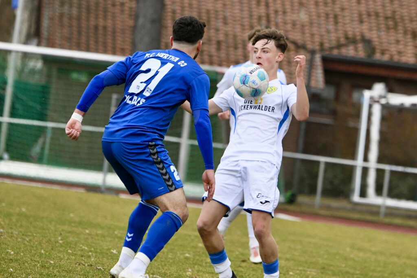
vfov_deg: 3.8
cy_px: 139
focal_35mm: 360
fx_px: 4170
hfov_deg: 5.7
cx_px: 208
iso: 3200
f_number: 8
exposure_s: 1/1600
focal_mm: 360
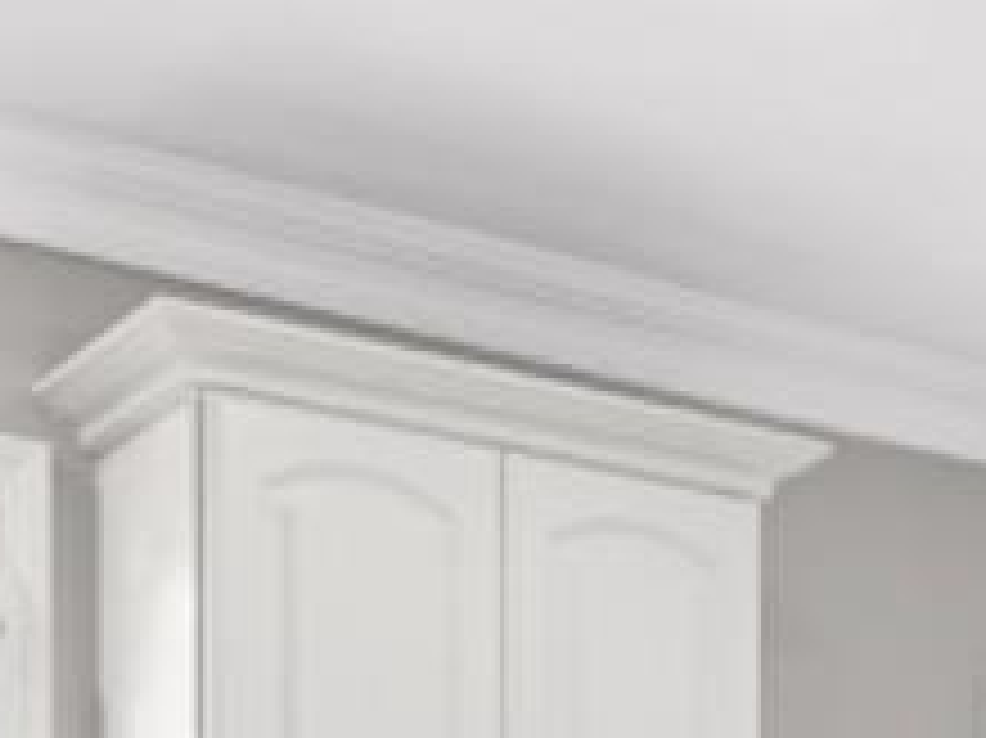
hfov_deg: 19.0
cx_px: 1103
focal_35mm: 99
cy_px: 1305
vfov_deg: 13.5
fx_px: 2818
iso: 200
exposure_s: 1
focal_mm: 10
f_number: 9
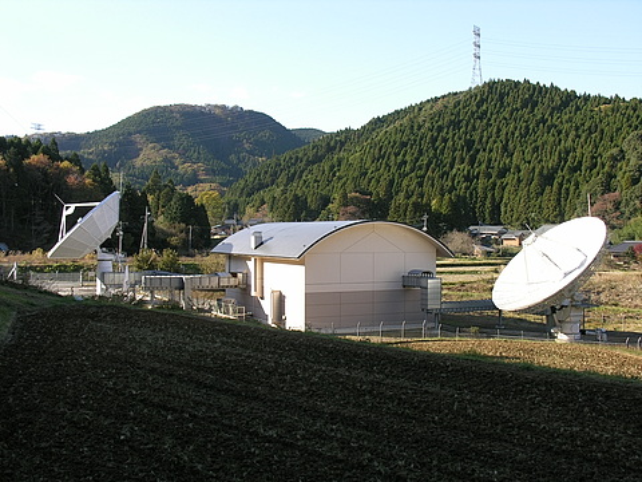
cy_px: 241
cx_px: 321
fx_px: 797
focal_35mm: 43
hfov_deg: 43.9
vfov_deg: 33.6
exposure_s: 1/125
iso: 50
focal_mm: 11
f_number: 4.6
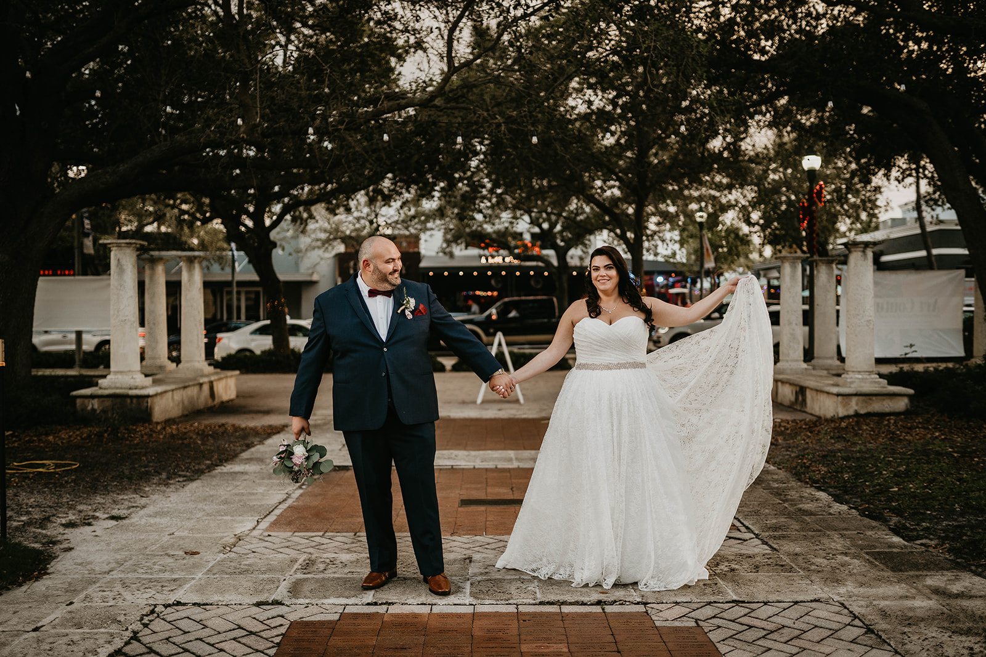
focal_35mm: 35
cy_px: 328
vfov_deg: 37.9
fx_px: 959
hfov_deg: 54.4
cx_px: 493
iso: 160
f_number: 1.4
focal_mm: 35
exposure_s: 1/500
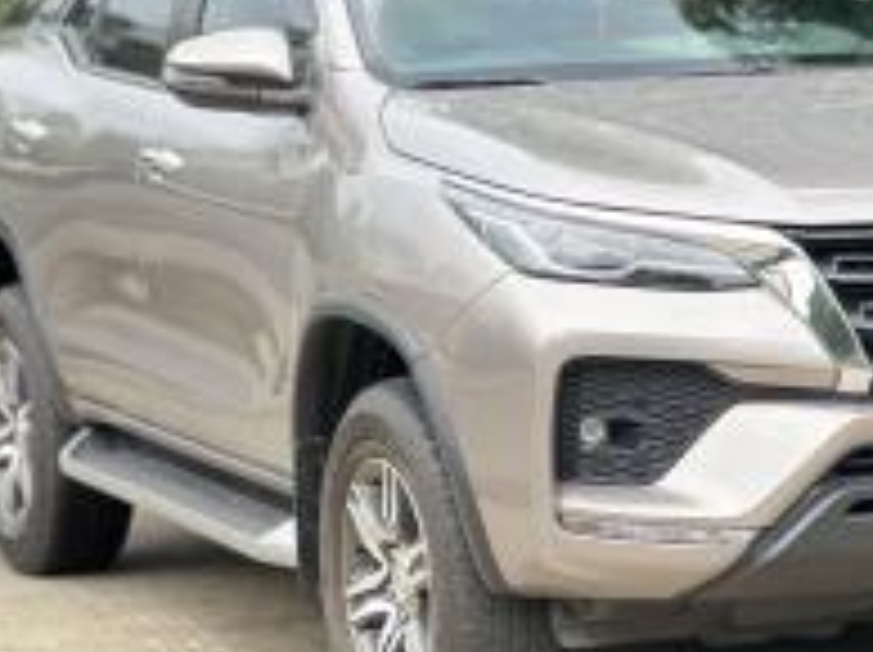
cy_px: 270
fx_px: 3501
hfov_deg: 14.1
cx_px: 702
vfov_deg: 10.6
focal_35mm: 139
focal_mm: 9
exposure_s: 1/121
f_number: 2.8
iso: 125
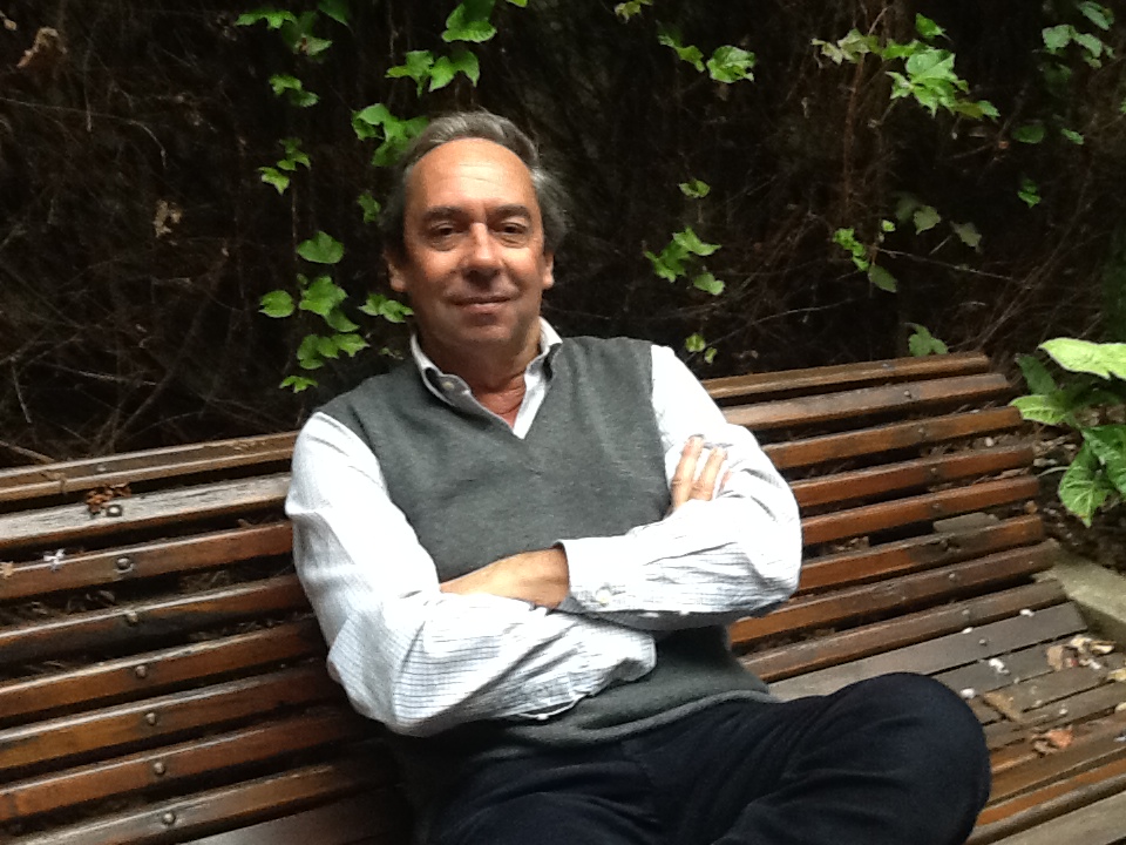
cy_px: 422
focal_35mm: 44
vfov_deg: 32.9
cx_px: 563
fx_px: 1431
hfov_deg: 42.9
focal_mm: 2.03
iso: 160
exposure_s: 1/30
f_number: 2.4
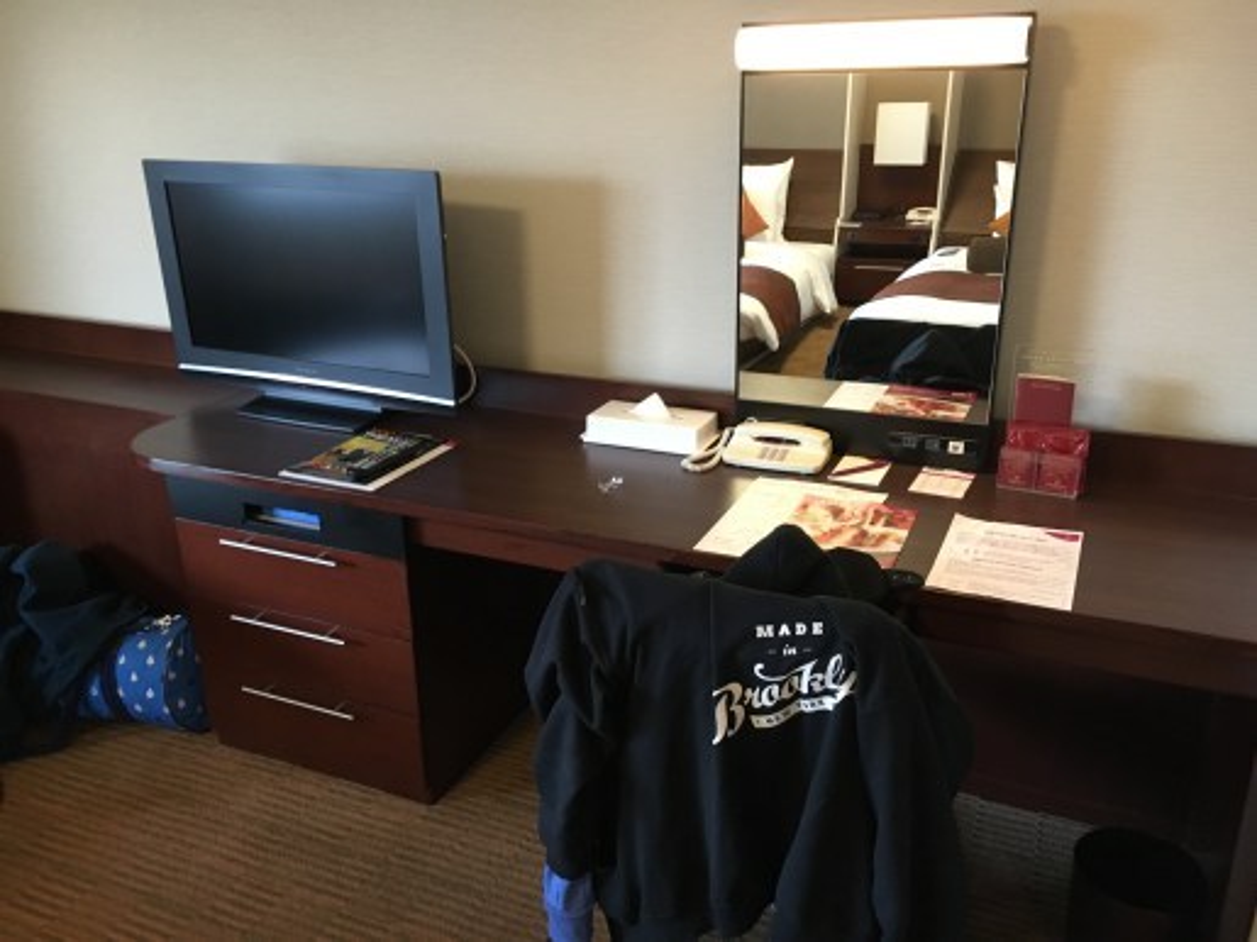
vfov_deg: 48.2
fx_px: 1053
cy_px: 471
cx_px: 628
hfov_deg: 61.7
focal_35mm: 29
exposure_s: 1/24
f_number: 2.2
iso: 200
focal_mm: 4.15
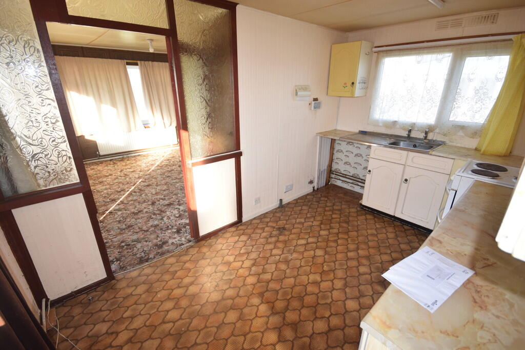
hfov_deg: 95.0
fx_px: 241
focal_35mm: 16
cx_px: 262
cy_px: 175
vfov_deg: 72.1
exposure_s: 1/125
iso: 450
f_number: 5.6
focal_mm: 11
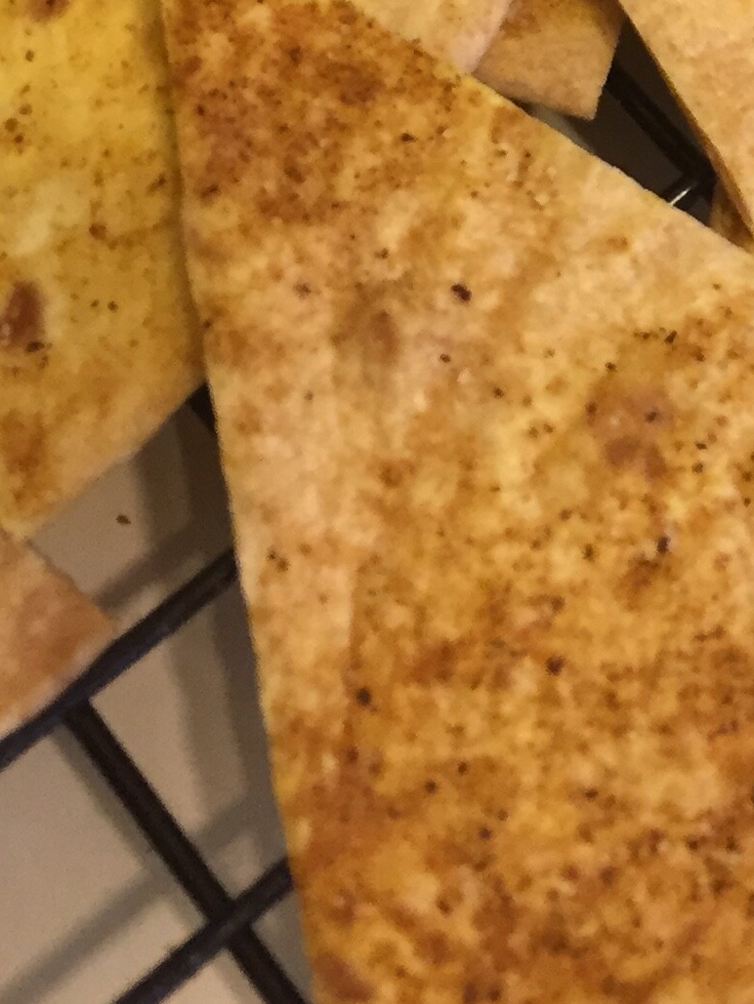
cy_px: -303
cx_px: 989
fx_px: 2671
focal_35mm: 92
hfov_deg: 15.3
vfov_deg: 19.6
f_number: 2.2
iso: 125
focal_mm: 4.15
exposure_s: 1/30
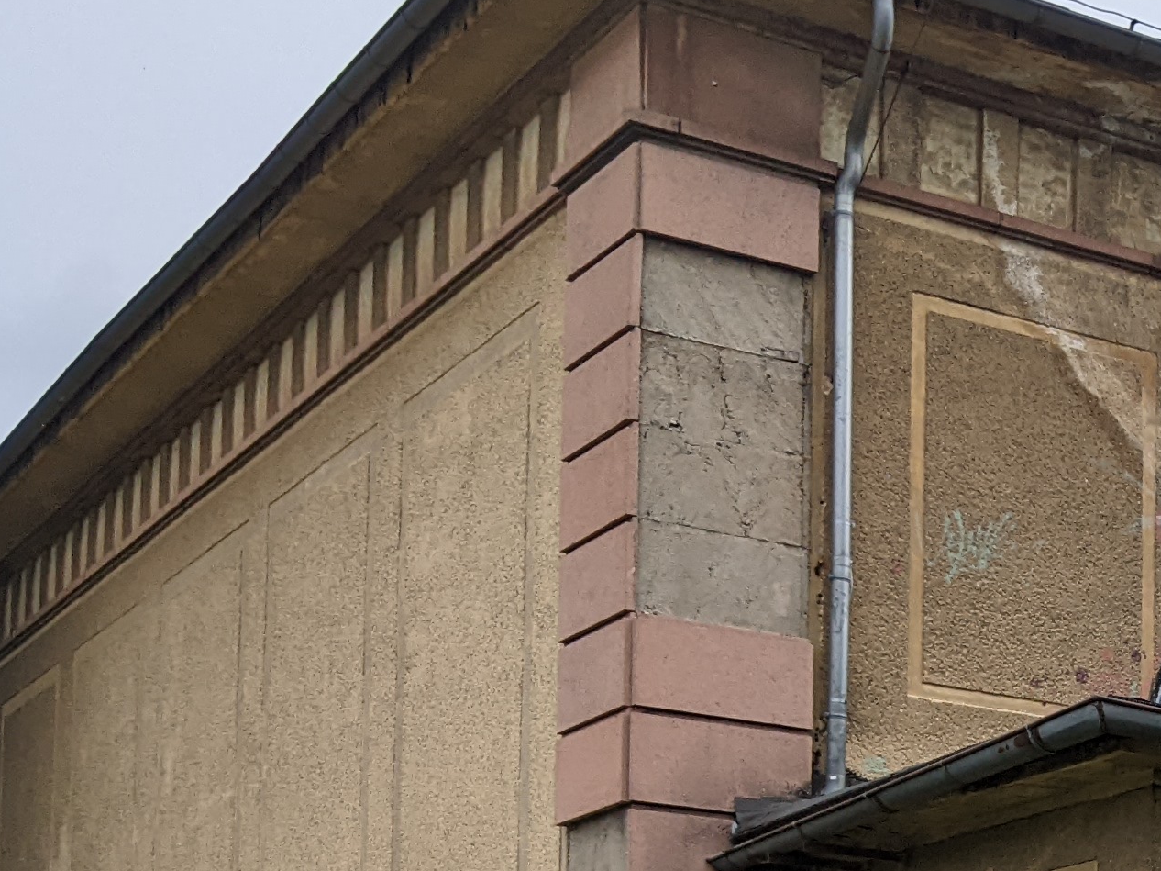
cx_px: 1531
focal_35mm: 86
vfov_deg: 16.2
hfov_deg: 20.7
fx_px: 2884
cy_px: 1148
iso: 54
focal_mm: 4.44
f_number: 1.8
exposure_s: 1/3356
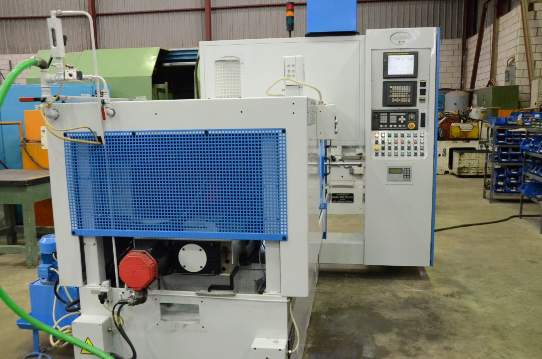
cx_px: 271
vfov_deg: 39.8
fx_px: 496
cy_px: 180
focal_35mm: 33
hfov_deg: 57.3
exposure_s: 1/160
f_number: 6.3
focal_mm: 22
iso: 6400
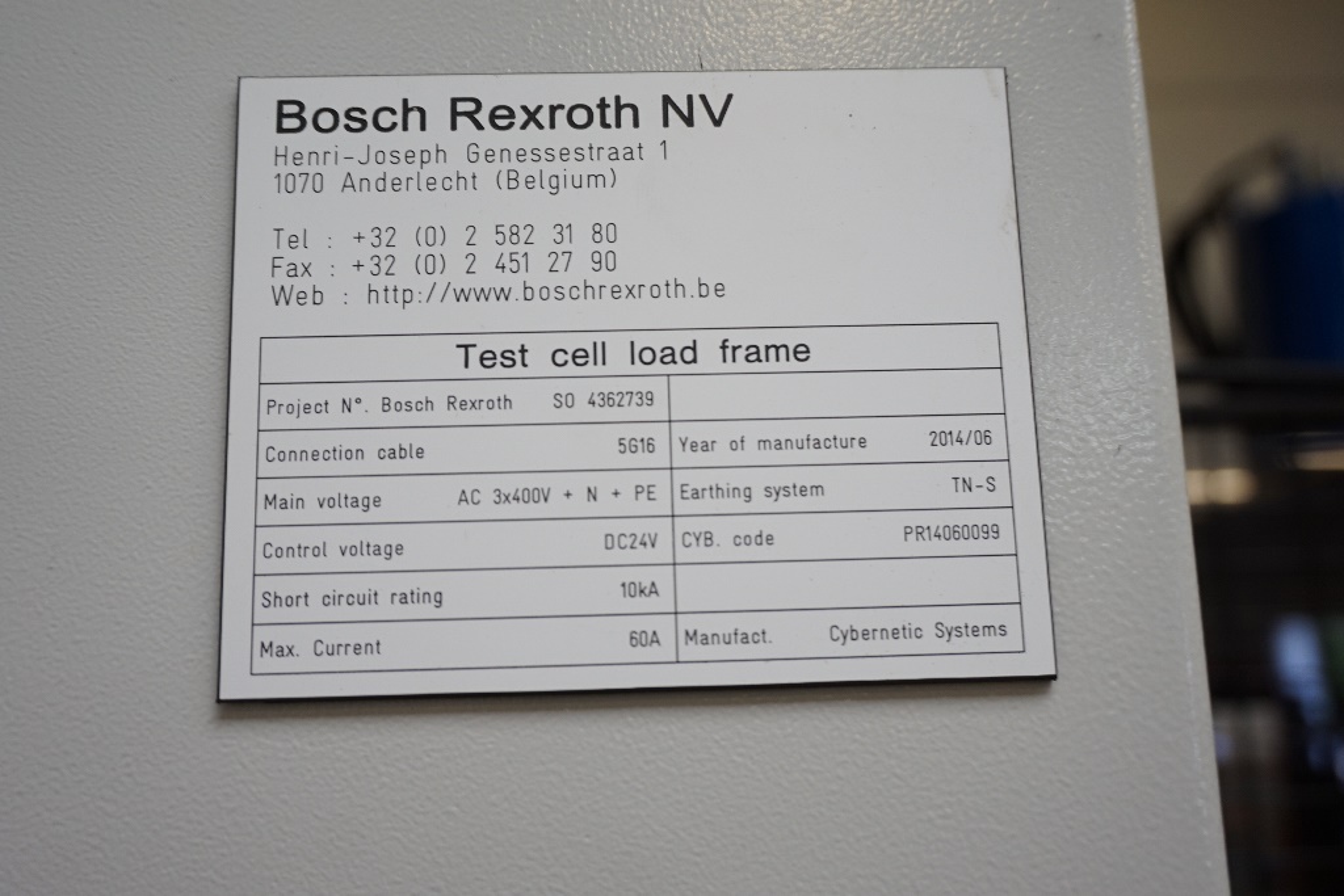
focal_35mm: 34
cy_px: 448
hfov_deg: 55.1
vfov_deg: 38.4
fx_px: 1288
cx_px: 672
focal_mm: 23
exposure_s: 1/60
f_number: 4
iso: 400
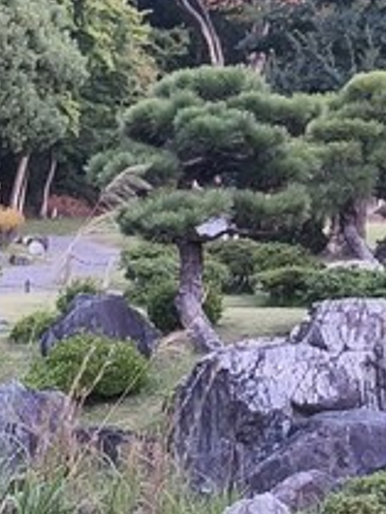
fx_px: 1961
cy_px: 866
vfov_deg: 13.7
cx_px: -568
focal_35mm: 132
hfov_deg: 9.8
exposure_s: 1/99.9
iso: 320
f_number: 1.65
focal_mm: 6.18
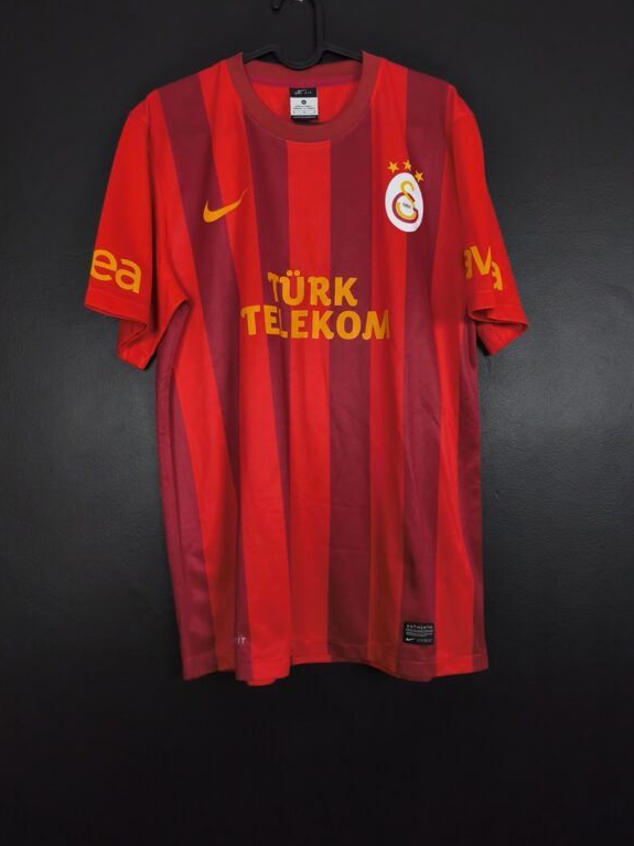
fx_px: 586
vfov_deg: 71.6
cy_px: 410
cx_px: 310
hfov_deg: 56.8
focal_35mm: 24
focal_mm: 6.57
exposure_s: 1/125
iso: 320
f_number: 1.6
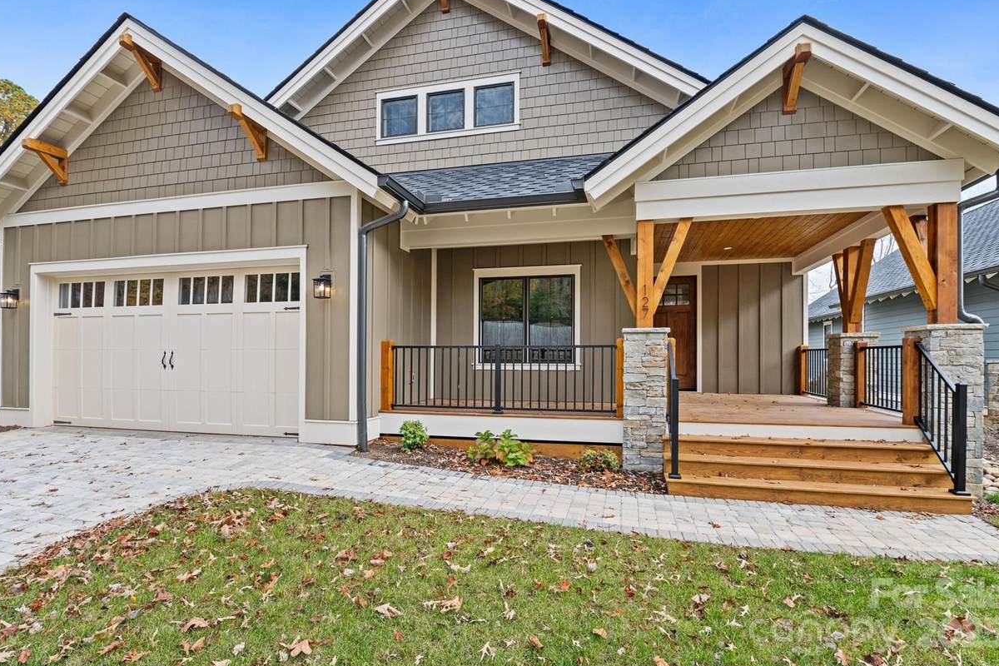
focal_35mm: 16
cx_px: 510
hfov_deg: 96.7
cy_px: 321
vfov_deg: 73.7
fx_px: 444
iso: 500
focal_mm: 15
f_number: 8
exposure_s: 1/125
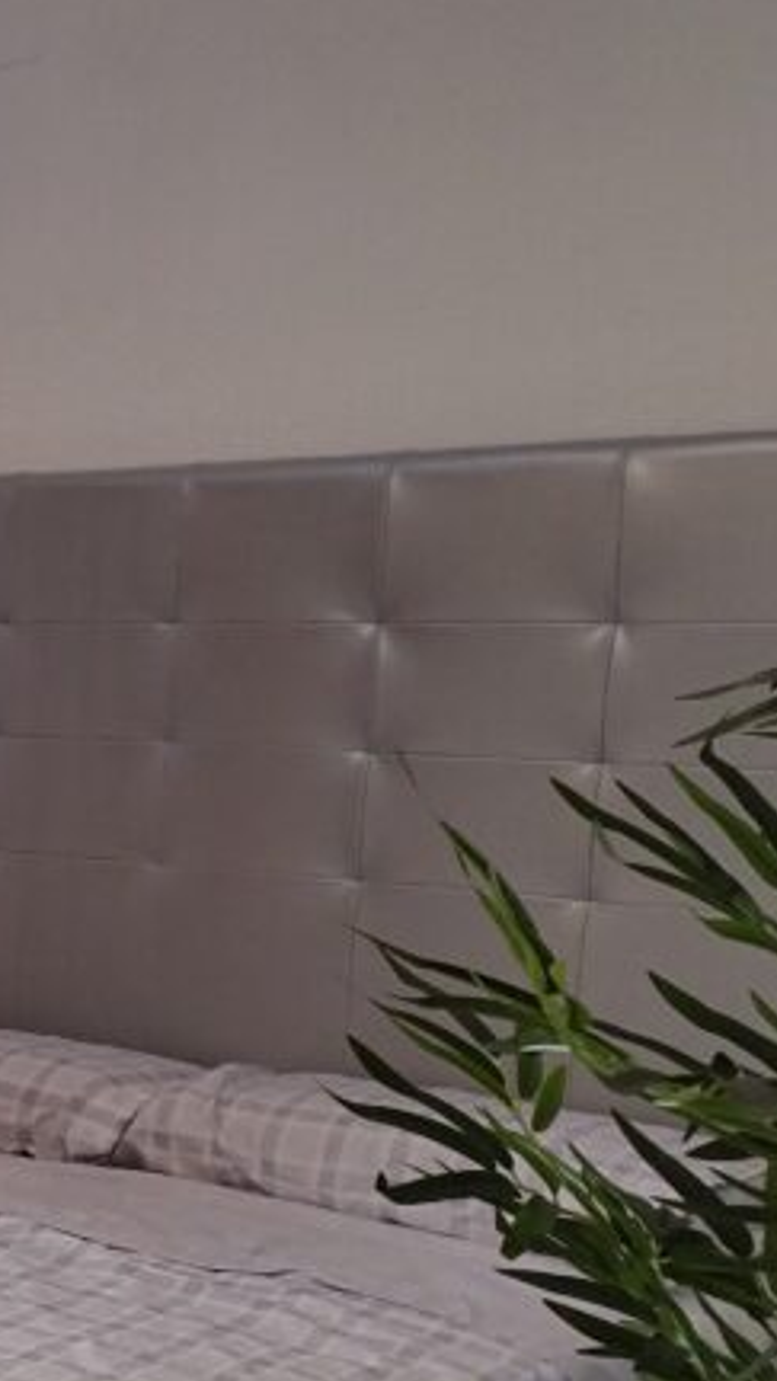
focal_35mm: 62
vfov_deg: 33.3
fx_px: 2271
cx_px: -655
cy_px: 1001
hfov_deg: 16.1
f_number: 1.89
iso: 210
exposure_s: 1/50
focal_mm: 5.89
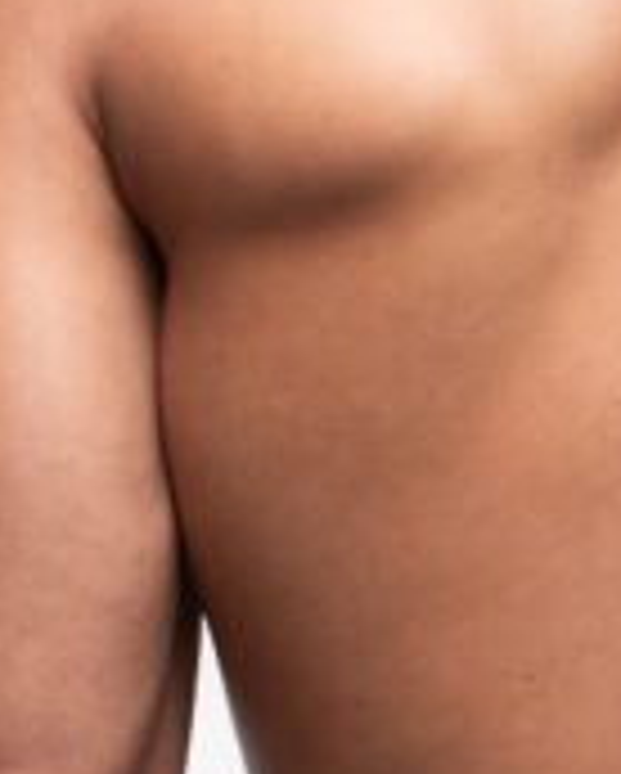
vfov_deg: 3.6
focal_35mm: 541
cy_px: 1282
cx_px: 770
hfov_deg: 2.9
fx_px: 12407
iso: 200
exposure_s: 1/125
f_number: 16
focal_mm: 110
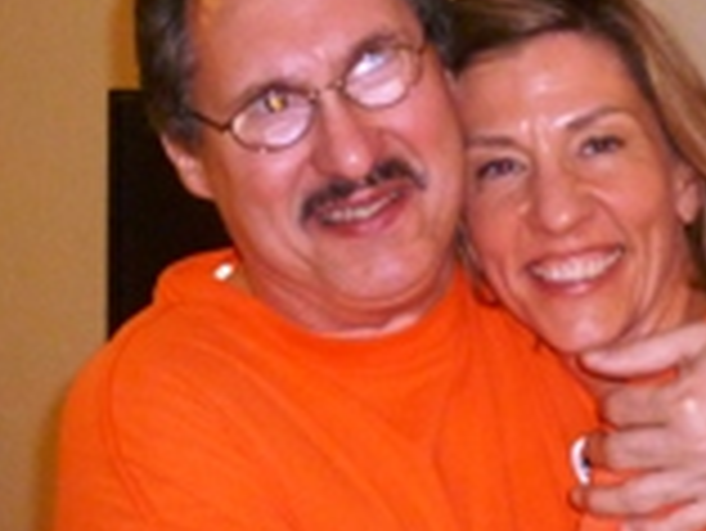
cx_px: 409
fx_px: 2327
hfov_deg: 17.2
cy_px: 351
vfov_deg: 13.0
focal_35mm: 114
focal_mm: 5
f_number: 3.3
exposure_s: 1/30
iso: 320
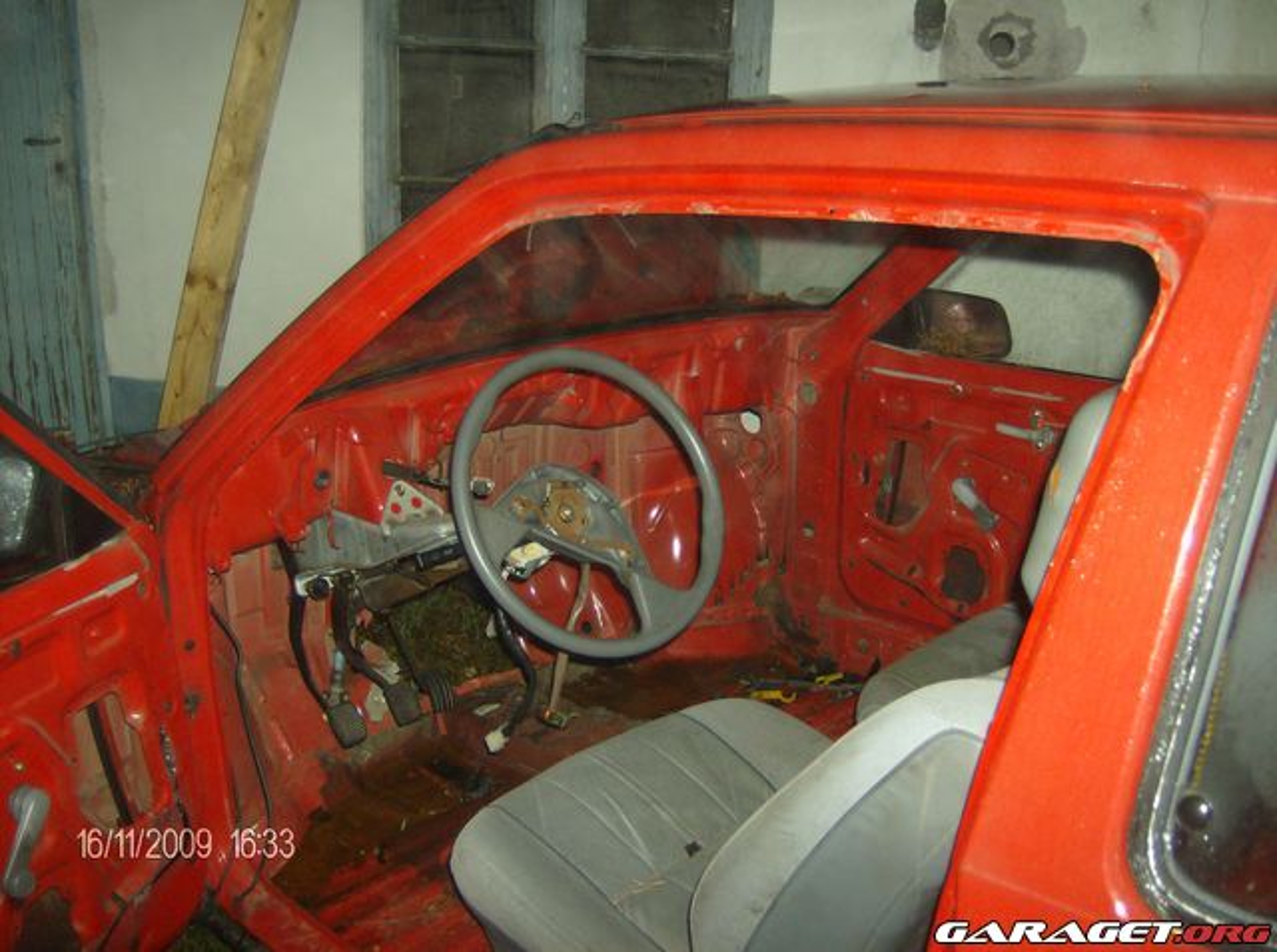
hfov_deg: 51.5
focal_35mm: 36
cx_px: 638
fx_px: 1325
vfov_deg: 39.5
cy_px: 476
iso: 200
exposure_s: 1/60
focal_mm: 6
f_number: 2.8
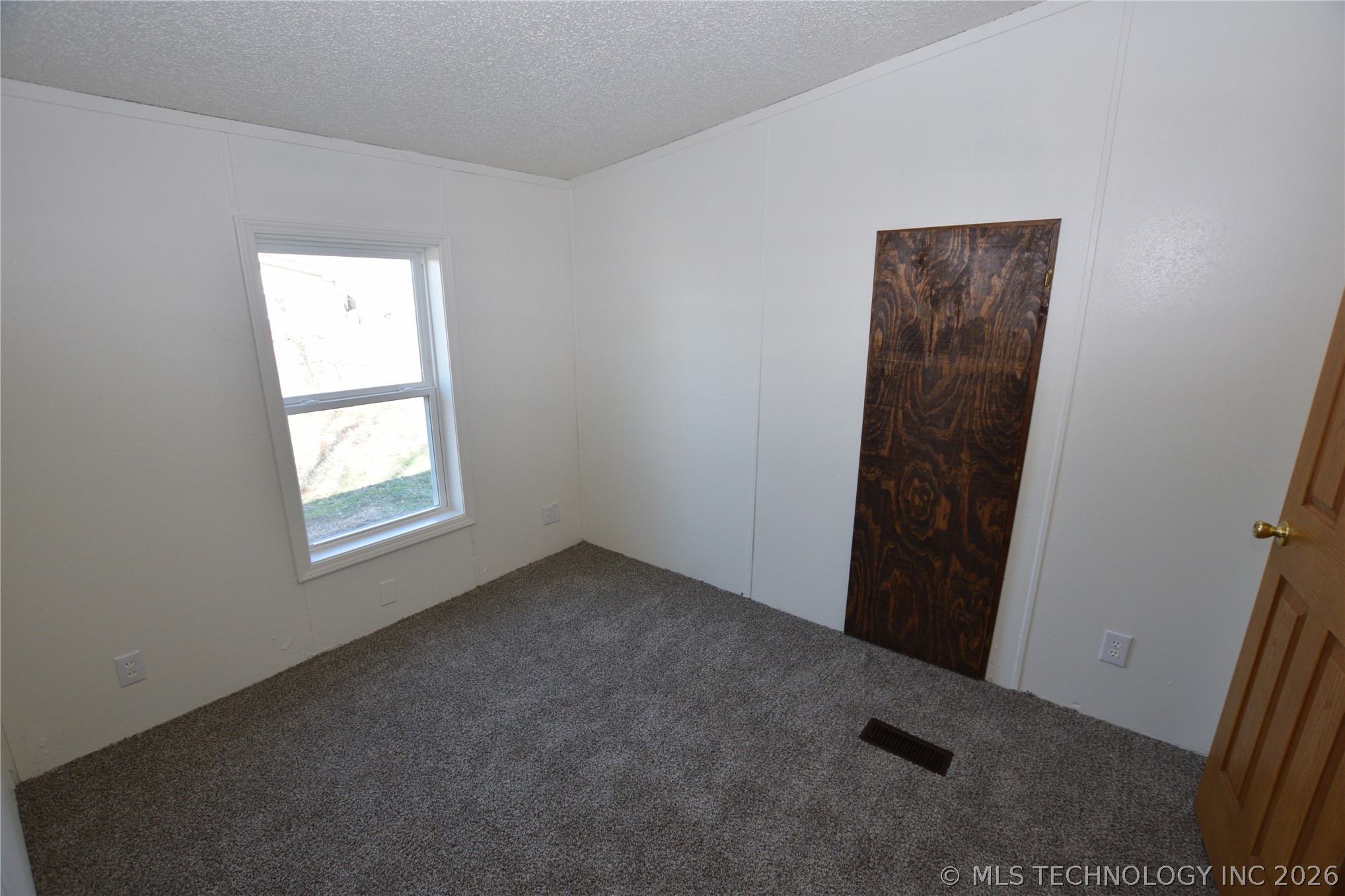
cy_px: 448
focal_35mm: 15
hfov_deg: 100.4
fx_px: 560
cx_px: 672
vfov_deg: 77.3
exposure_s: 1/80
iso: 400
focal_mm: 10
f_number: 4.5
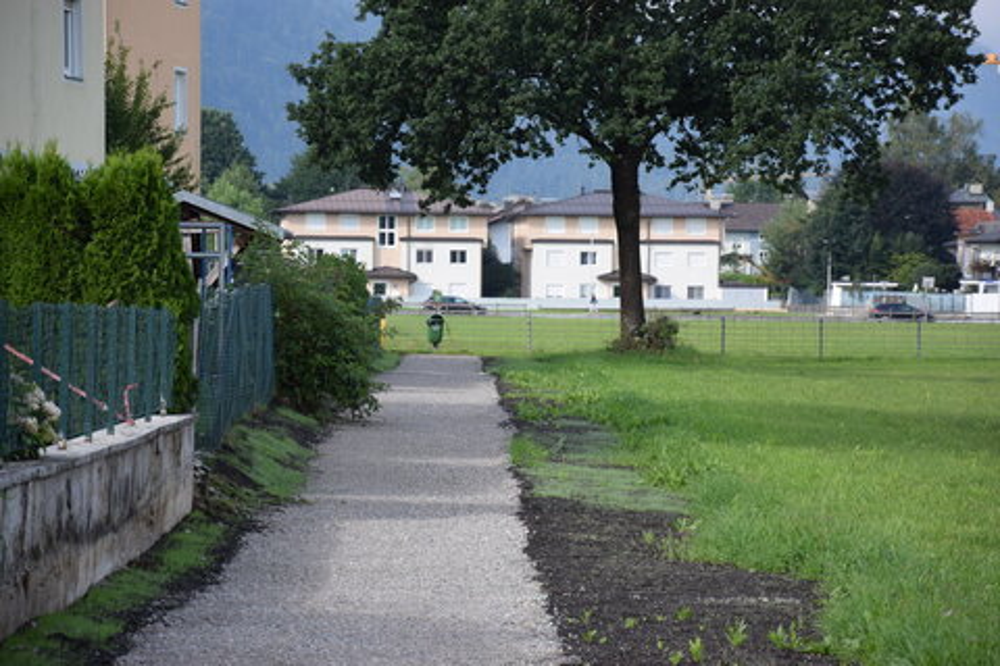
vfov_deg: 8.7
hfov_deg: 13.0
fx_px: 4375
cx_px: 500
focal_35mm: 158
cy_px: 333
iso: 250
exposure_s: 1/500
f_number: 5.6
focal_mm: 105
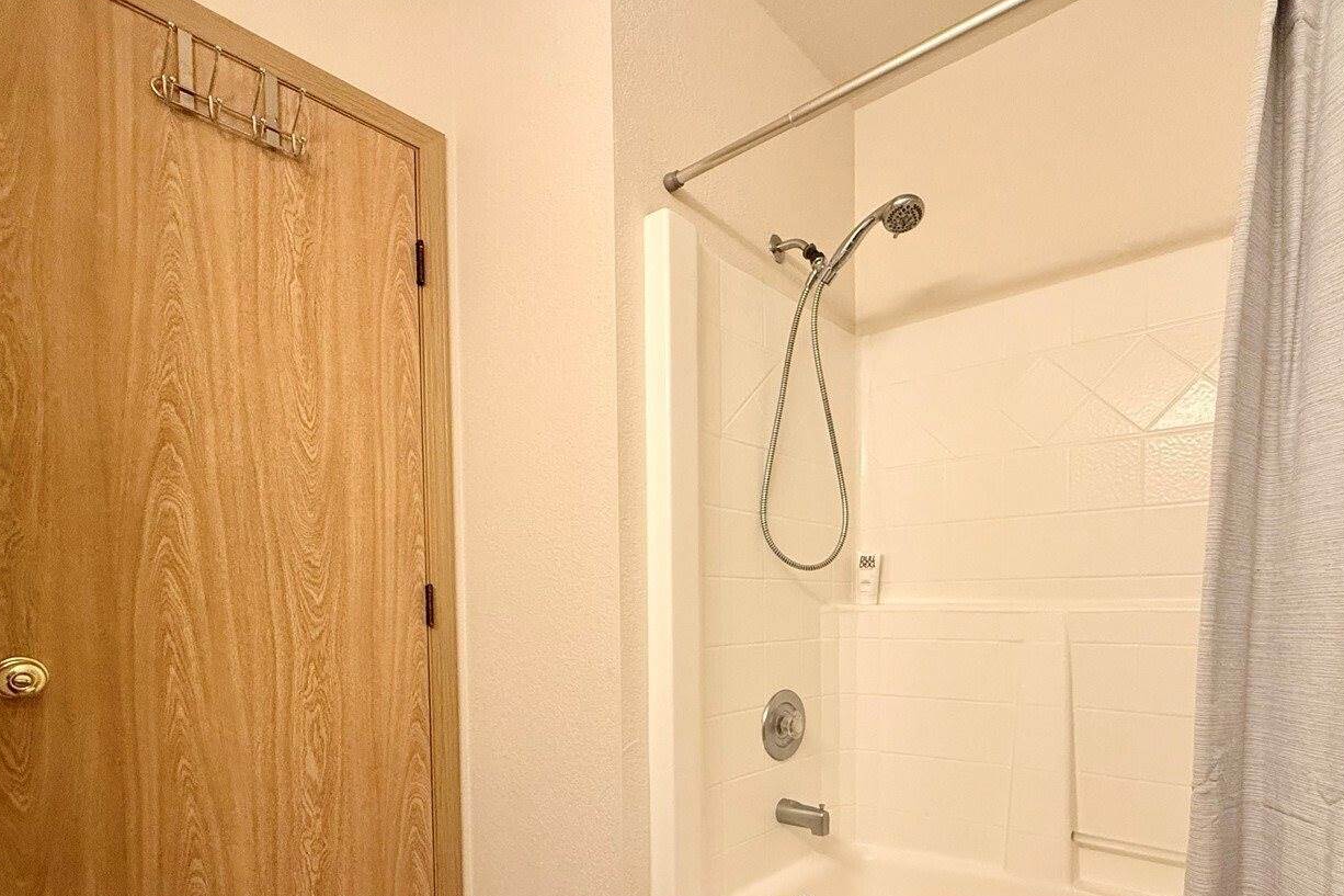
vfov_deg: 62.1
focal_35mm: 19
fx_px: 709
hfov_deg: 86.4
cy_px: 632
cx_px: 763
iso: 250
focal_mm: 2.22
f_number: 2.2
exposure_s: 1/120
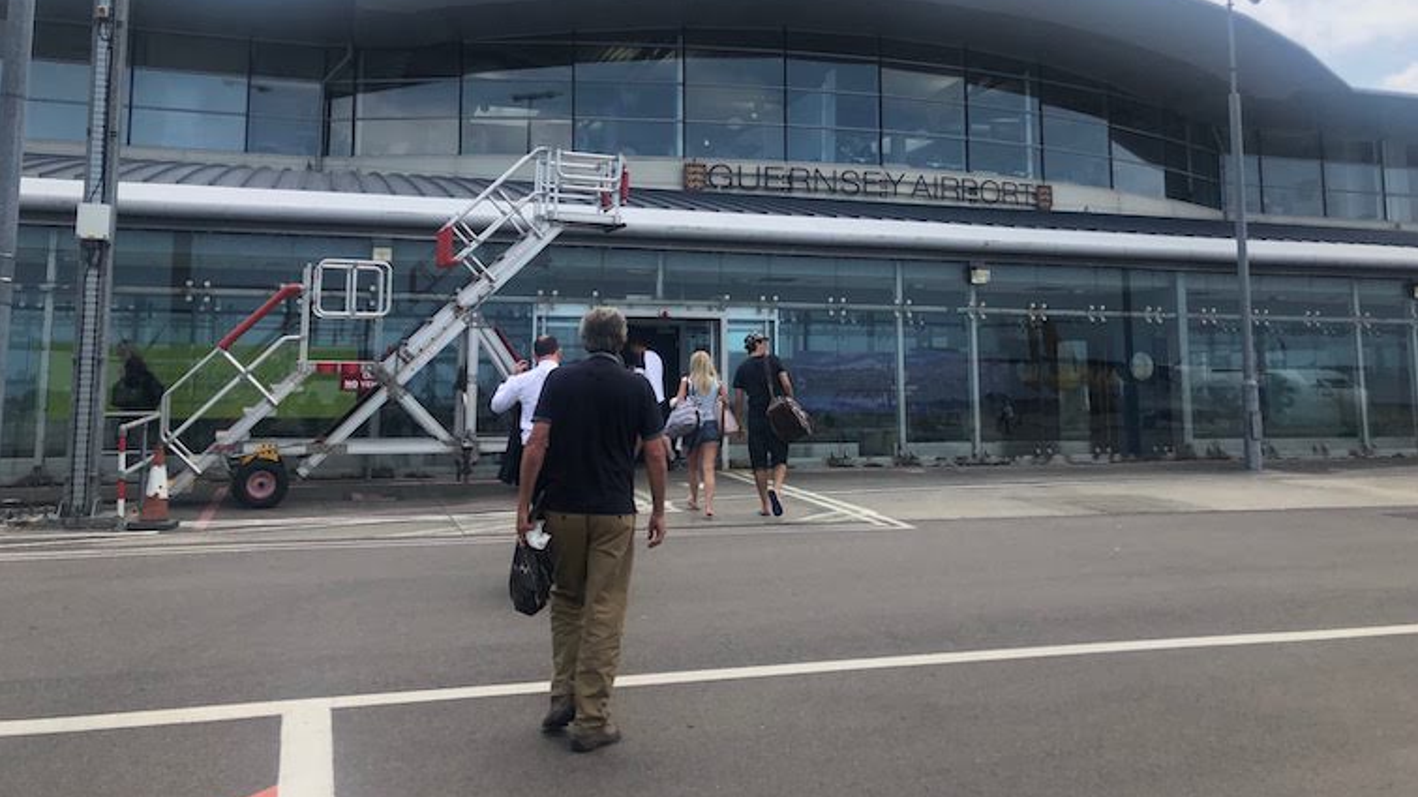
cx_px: 717
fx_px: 1165
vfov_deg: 37.4
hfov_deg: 62.6
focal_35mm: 31
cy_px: 276
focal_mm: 4
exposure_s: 1/3205
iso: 20
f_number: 1.8
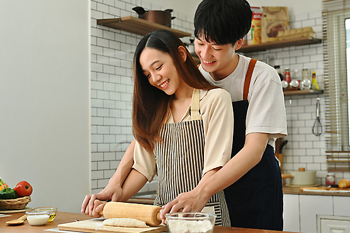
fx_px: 525
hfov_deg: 36.9
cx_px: 169
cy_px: 111
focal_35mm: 54
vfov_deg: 25.0
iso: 400
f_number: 3.5
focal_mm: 50
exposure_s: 1/400
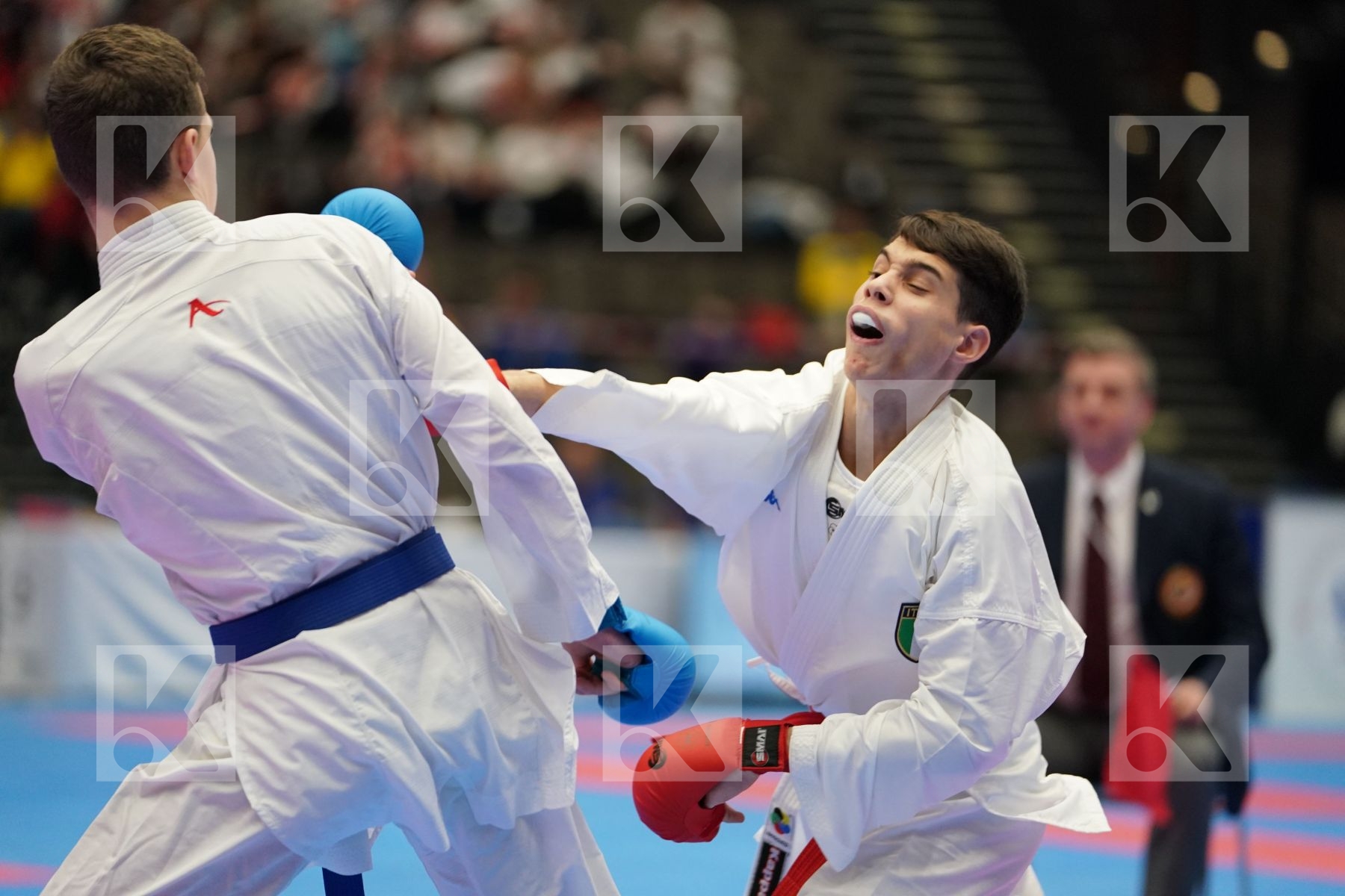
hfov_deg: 11.5
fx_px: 6650
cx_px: 672
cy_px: 448
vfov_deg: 7.7
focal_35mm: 178
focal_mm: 178
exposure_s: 1/1000
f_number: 2.8
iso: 3200
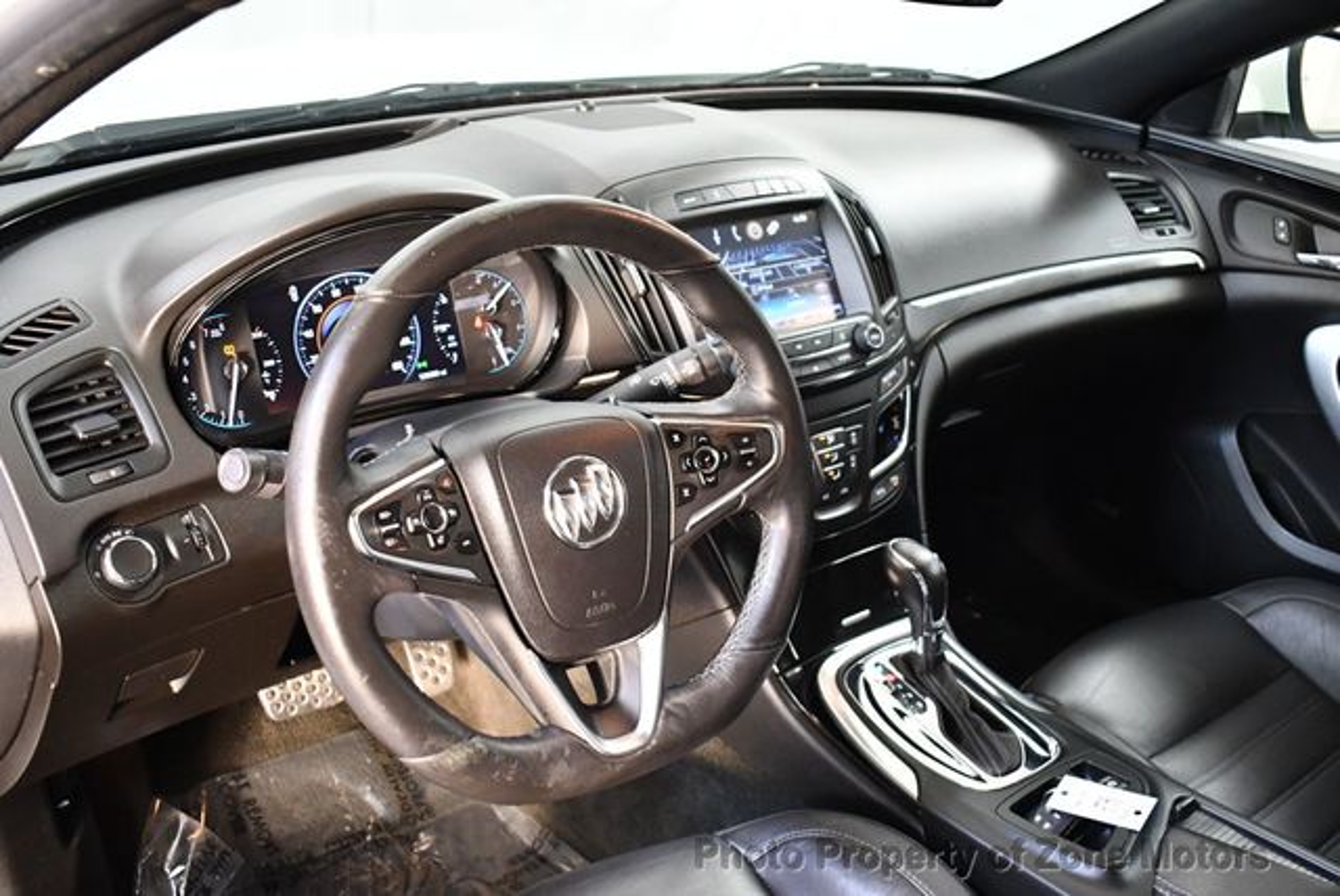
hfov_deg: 53.1
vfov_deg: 36.9
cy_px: 448
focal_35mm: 36
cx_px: 670
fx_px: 1341
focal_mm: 18
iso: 3200
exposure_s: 1/100
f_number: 3.5
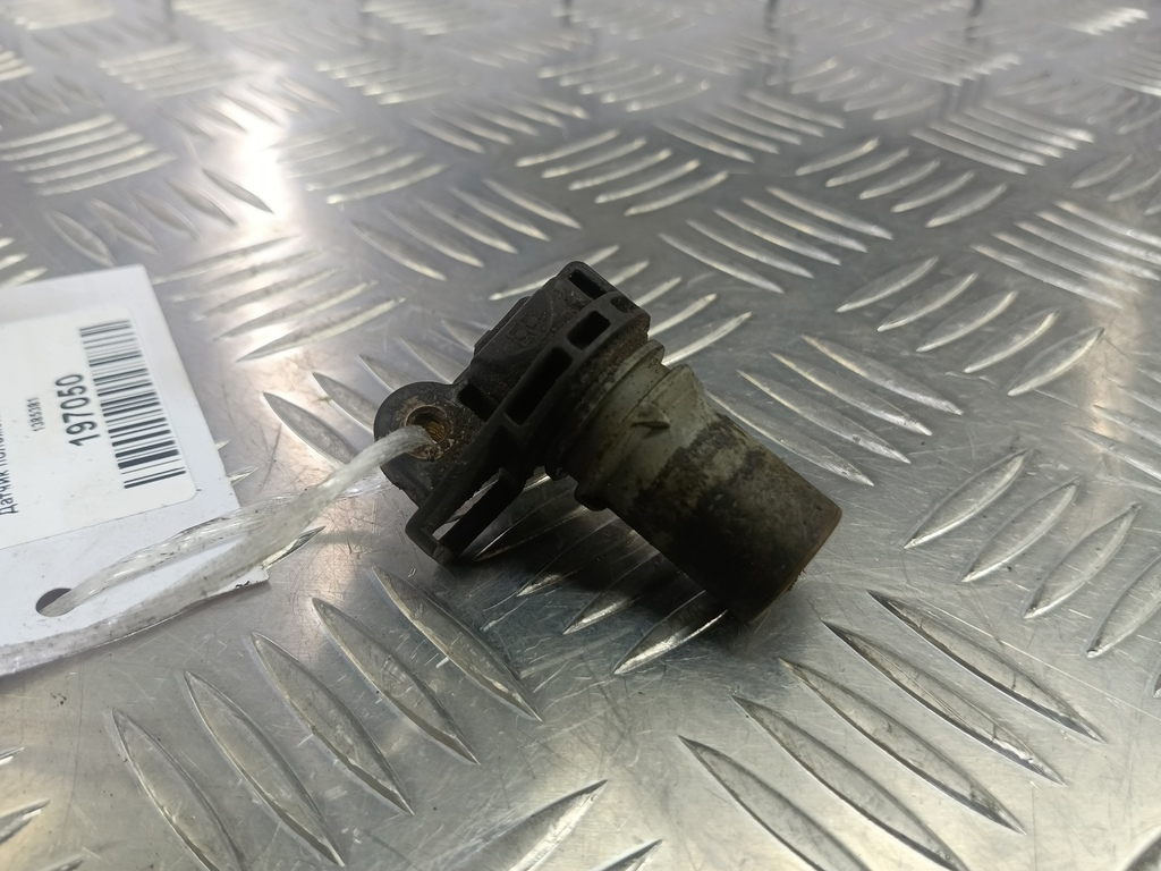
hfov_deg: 73.9
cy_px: 436
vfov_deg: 58.9
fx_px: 771
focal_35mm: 23
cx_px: 580
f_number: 1.6
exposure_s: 1/50
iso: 130
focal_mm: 4.11
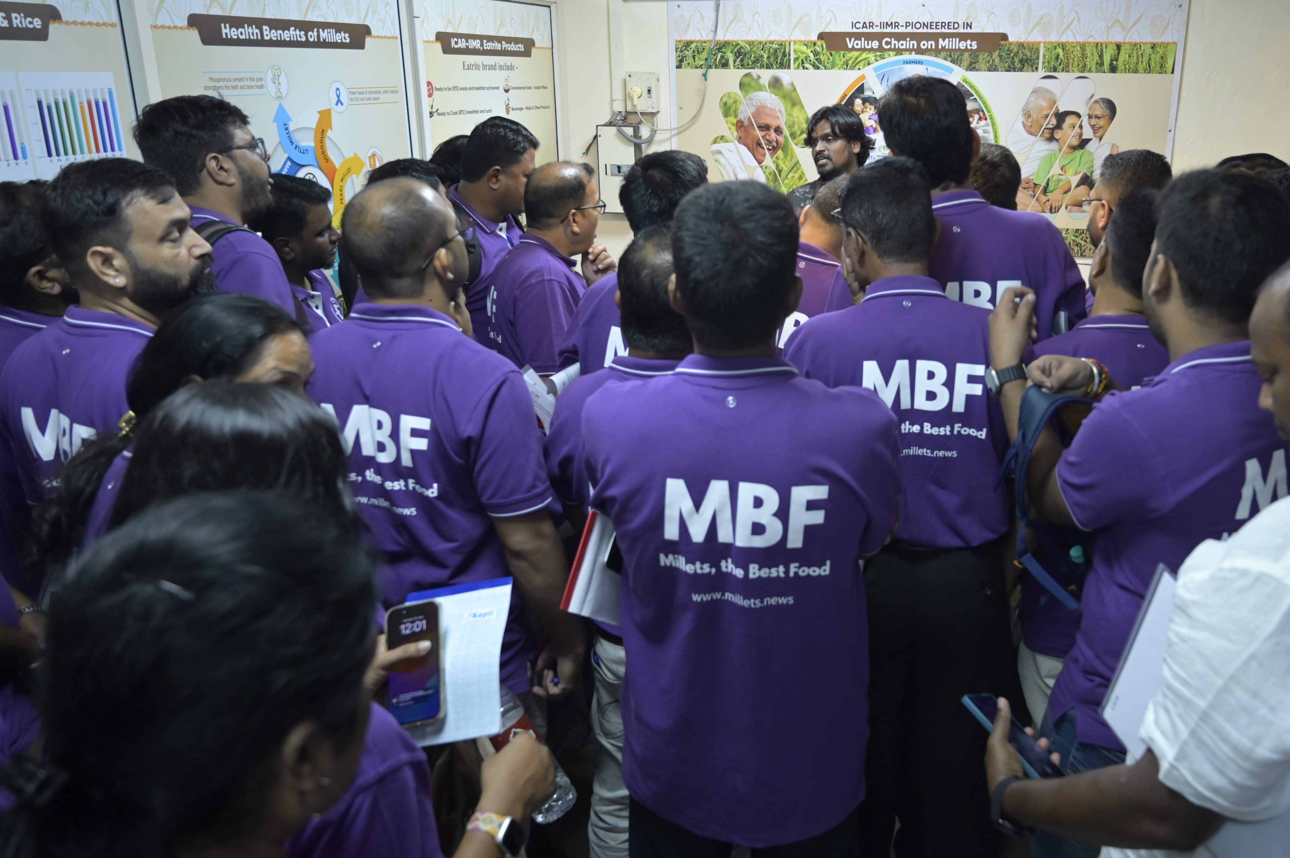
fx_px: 1074
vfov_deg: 43.5
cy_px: 399
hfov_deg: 61.3
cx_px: 789
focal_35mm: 30
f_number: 4
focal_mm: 24
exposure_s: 1/200
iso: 2500
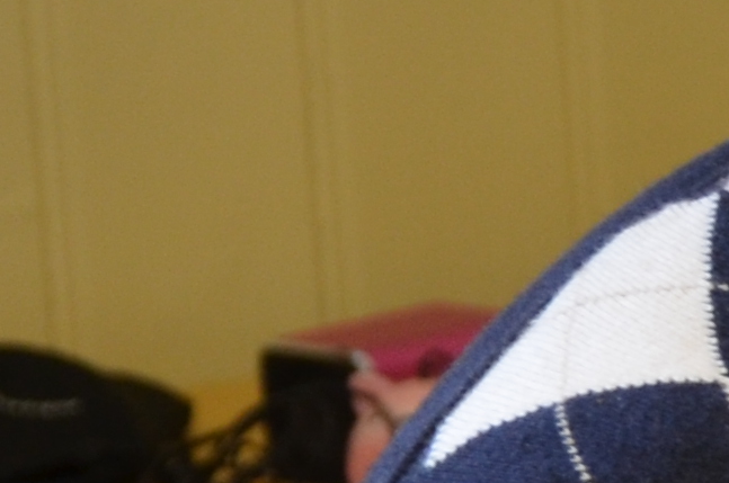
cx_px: 2299
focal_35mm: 400
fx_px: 8082
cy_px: 271
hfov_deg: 4.9
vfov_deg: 3.4
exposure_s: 1/20
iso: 400
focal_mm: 35
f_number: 4.5
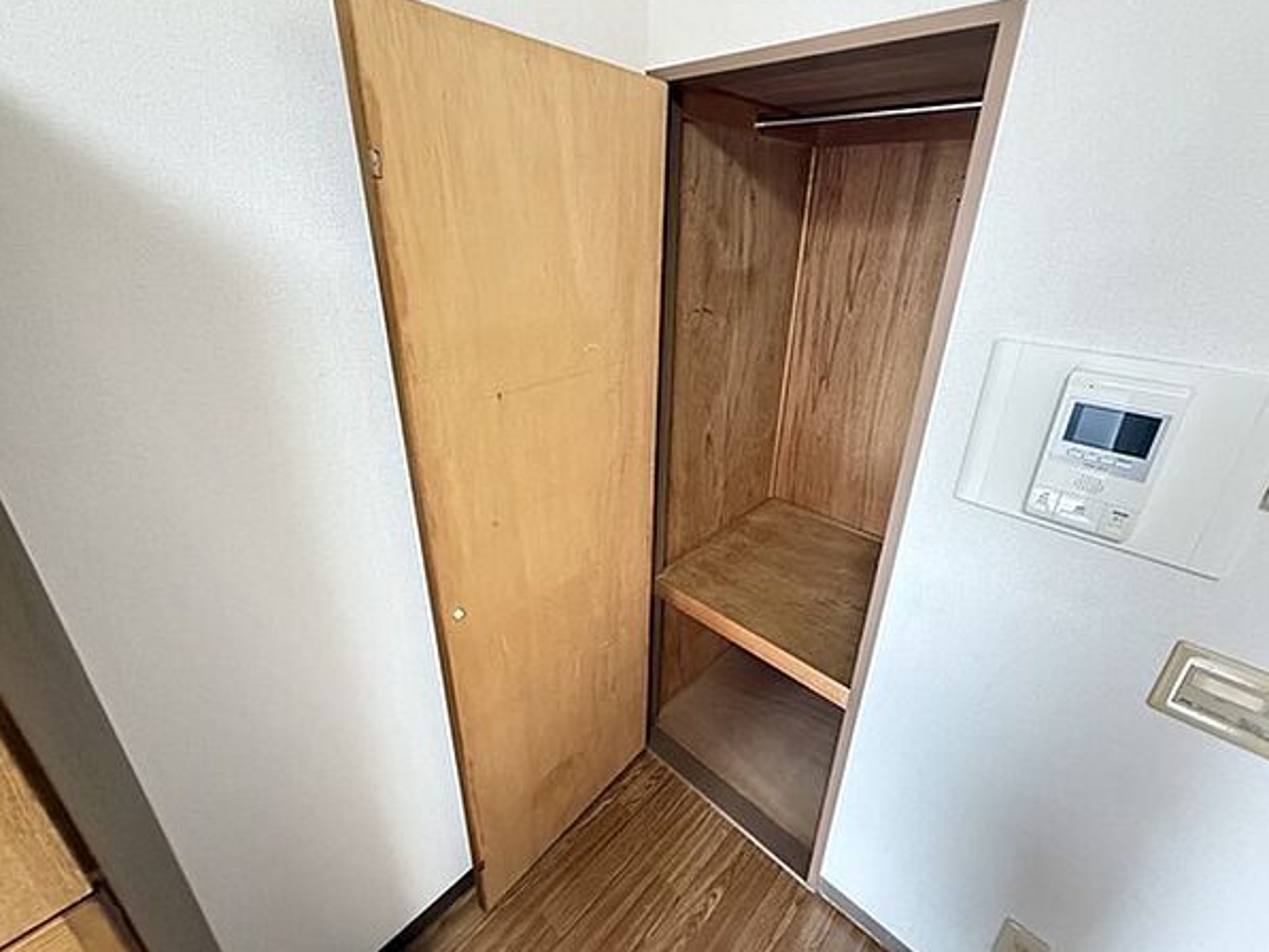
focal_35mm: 15
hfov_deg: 98.1
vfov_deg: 81.7
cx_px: 659
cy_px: 446
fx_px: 550
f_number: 2.2
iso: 800
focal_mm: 2.22
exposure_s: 1/60
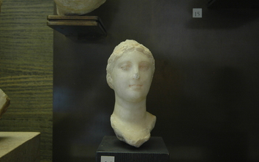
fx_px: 268
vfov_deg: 33.5
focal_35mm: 38
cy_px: 76
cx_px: 130
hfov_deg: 51.6
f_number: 5.6
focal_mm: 20
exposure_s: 1/3
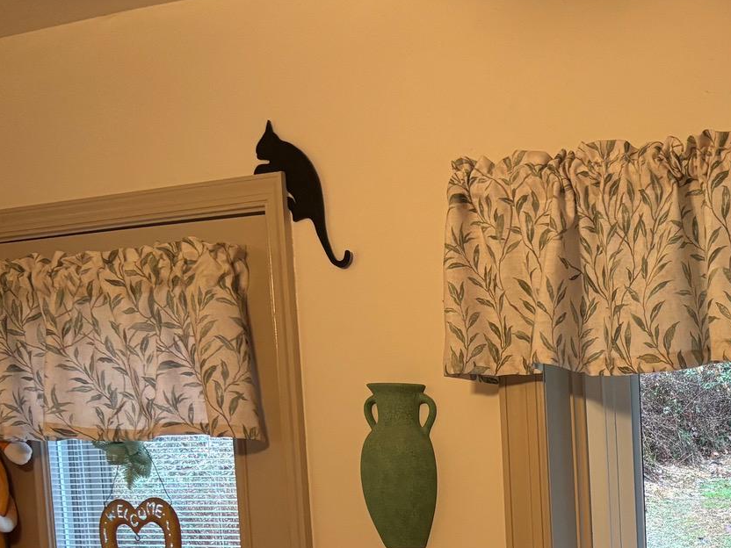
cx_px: 898
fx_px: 1352
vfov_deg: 21.3
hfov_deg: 26.6
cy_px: 666
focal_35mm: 64
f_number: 1.6
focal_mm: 5.96
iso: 125
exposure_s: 1/60
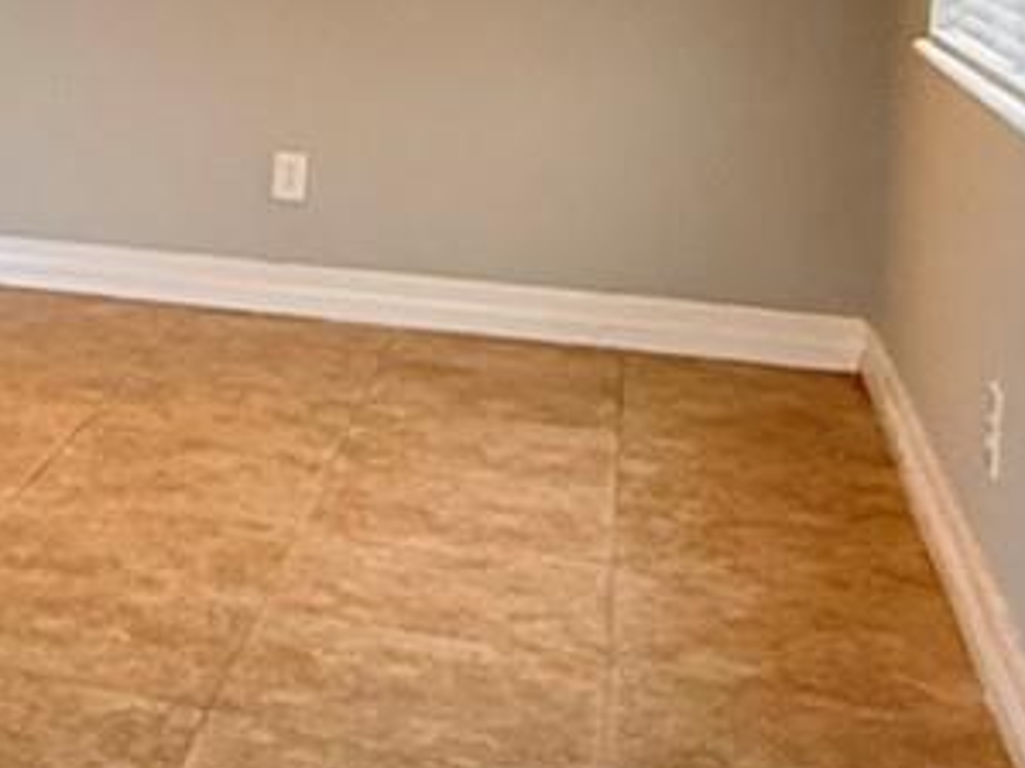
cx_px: -665
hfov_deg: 20.6
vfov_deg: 19.1
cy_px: 21
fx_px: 2220
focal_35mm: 75
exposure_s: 1/120
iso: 320
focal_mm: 2.22
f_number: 2.2
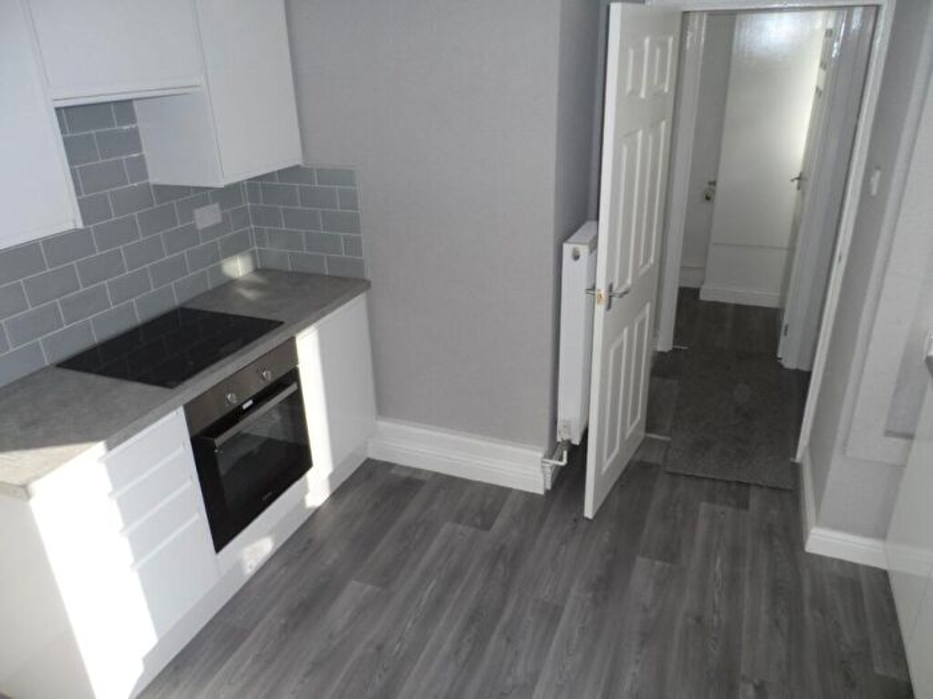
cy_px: 350
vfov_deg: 56.8
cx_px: 466
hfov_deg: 71.6
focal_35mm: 24
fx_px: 647
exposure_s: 1/350
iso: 120
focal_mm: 4
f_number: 3.2
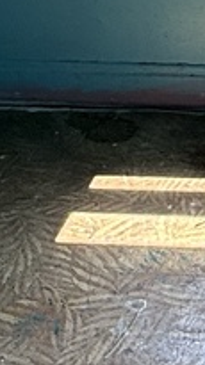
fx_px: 1036
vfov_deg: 17.4
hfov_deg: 10.9
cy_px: -230
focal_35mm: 107
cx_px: 310
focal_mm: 2.22
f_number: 2.2
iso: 50
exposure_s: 1/99
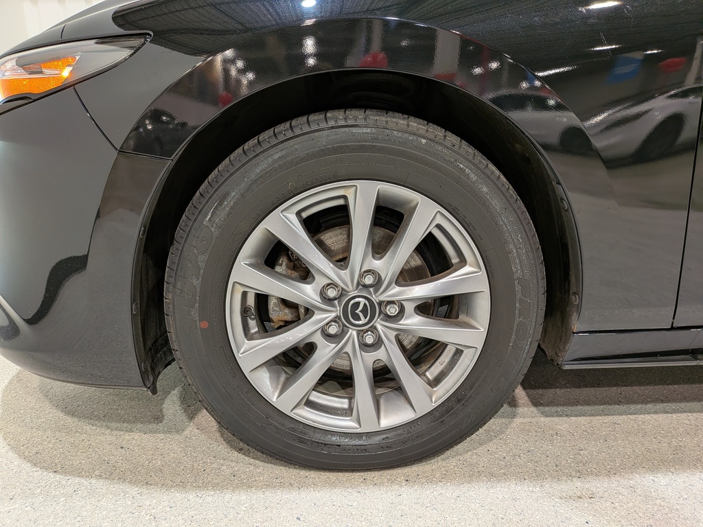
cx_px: 352
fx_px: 487
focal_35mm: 24
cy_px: 264
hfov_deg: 71.6
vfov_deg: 56.8
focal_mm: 4.53
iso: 65
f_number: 1.7
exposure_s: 1/50
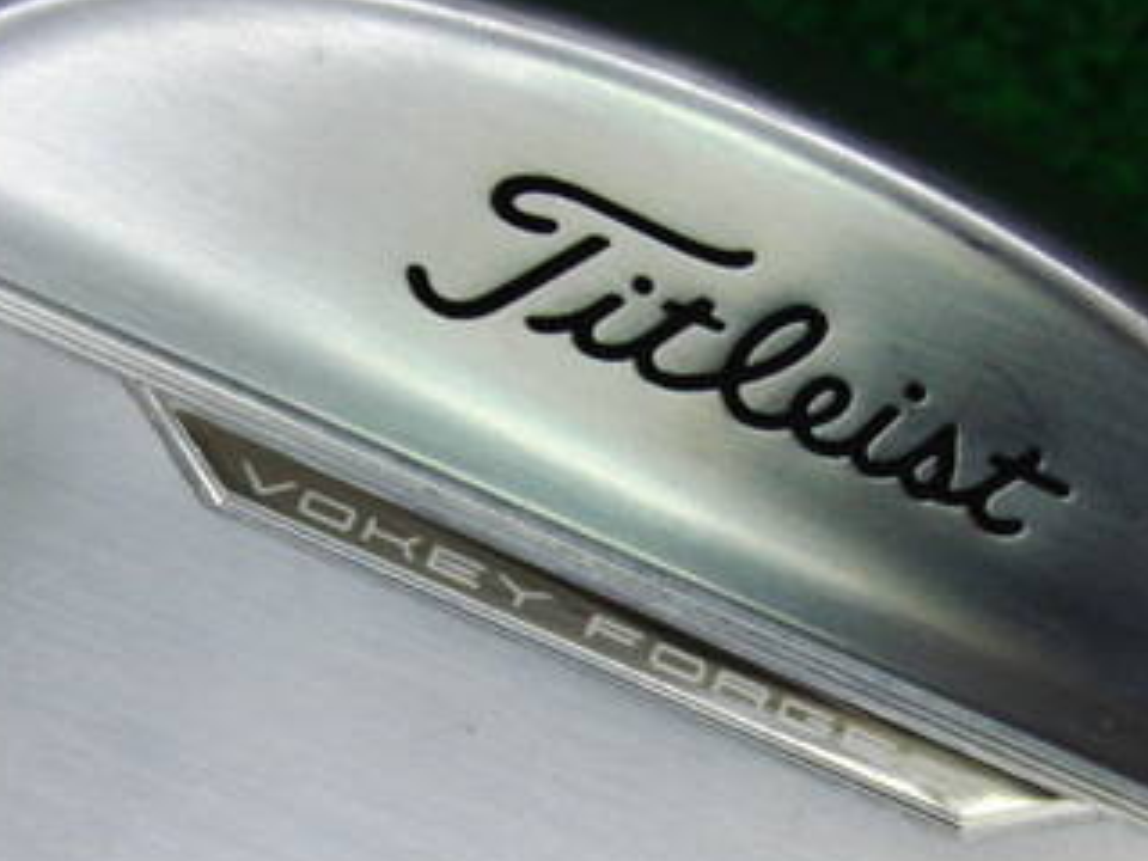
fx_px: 2852
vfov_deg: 17.1
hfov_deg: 22.7
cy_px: 596
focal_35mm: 86
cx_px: 696
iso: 200
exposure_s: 1/80
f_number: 3.7
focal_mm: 7.54
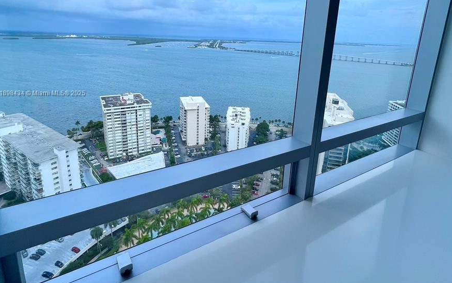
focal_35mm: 19
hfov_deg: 88.0
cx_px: 224
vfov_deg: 60.7
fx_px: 234
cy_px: 94
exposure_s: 1/438
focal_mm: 1.57
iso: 32
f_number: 1.8
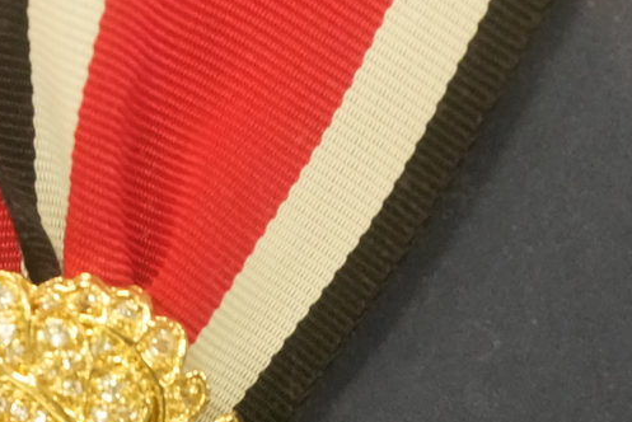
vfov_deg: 8.5
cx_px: 266
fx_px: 2670
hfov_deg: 13.5
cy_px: 899
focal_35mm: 152
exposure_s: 1/40
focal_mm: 35
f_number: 8
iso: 8000
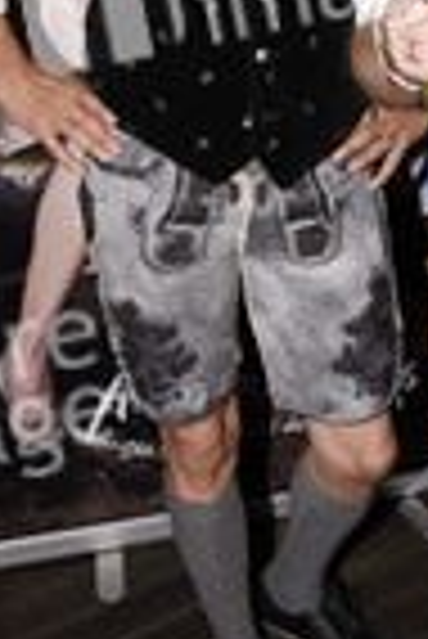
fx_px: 1352
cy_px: 194
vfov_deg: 26.4
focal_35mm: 76
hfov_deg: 17.8
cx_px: 374
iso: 1000
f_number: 6.3
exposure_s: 1/125
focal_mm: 27
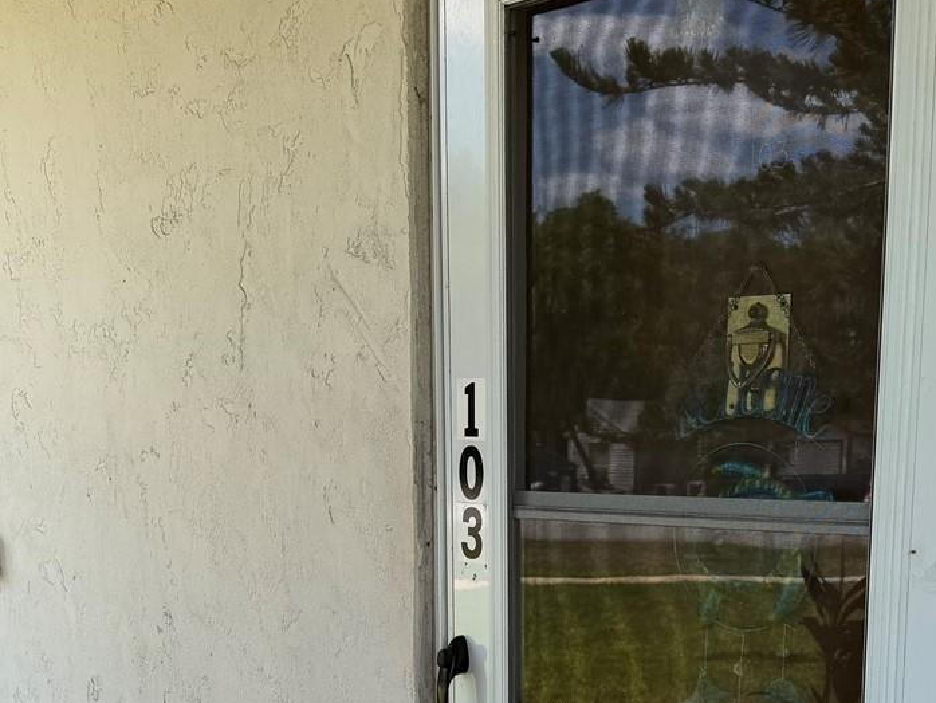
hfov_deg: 34.8
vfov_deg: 25.2
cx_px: 579
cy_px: 710
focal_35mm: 55
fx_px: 1488
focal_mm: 6.76
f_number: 1.78
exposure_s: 1/878
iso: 80
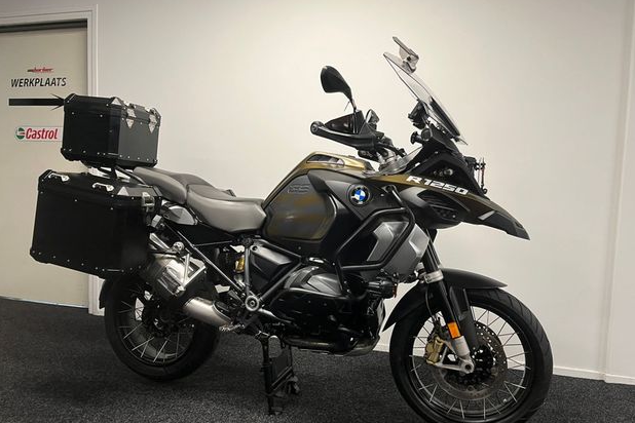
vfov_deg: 46.4
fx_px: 494
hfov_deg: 65.5
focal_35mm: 28
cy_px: 218
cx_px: 327
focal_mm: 5.1
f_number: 1.6
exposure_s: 1/50
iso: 80
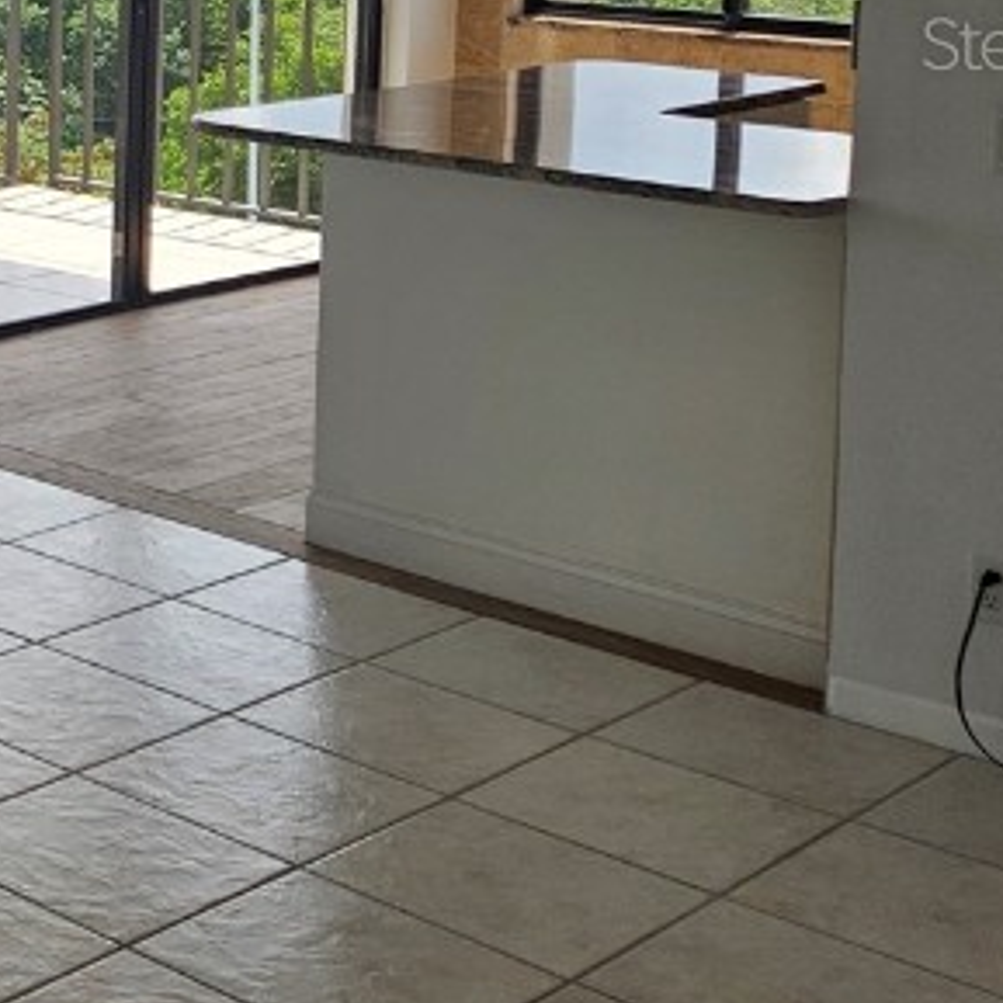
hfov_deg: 20.4
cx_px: -528
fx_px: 2360
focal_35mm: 72
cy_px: 42
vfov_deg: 23.2
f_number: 1.8
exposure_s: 1/446
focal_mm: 5.4
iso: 25
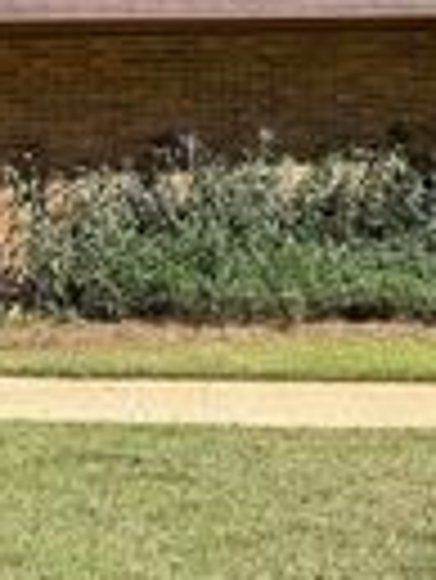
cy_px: 79
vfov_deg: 20.7
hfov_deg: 15.3
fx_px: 1559
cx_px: 526
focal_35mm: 93
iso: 80
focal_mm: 6.76
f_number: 1.78
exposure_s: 1/1855
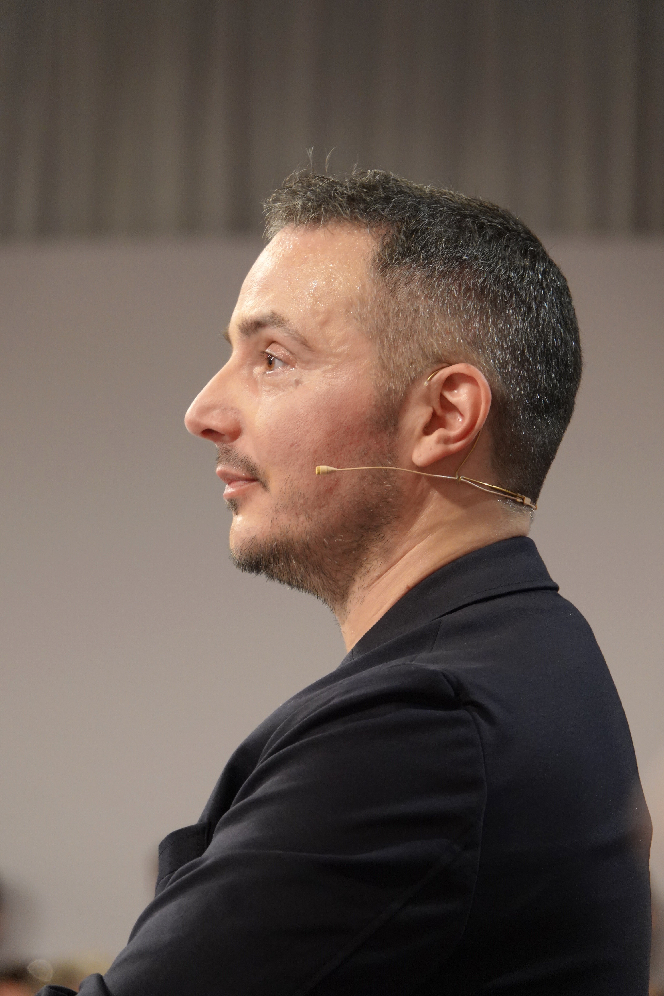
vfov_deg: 6.9
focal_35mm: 300
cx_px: 332
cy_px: 498
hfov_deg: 4.6
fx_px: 8299
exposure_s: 1/80
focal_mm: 110.13
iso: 800
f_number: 4
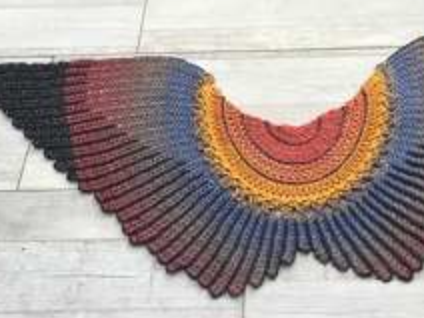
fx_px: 625
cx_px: 291
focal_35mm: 51
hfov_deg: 37.0
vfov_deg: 28.0
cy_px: 68
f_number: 2.4
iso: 25
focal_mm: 3.3
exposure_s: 1/100
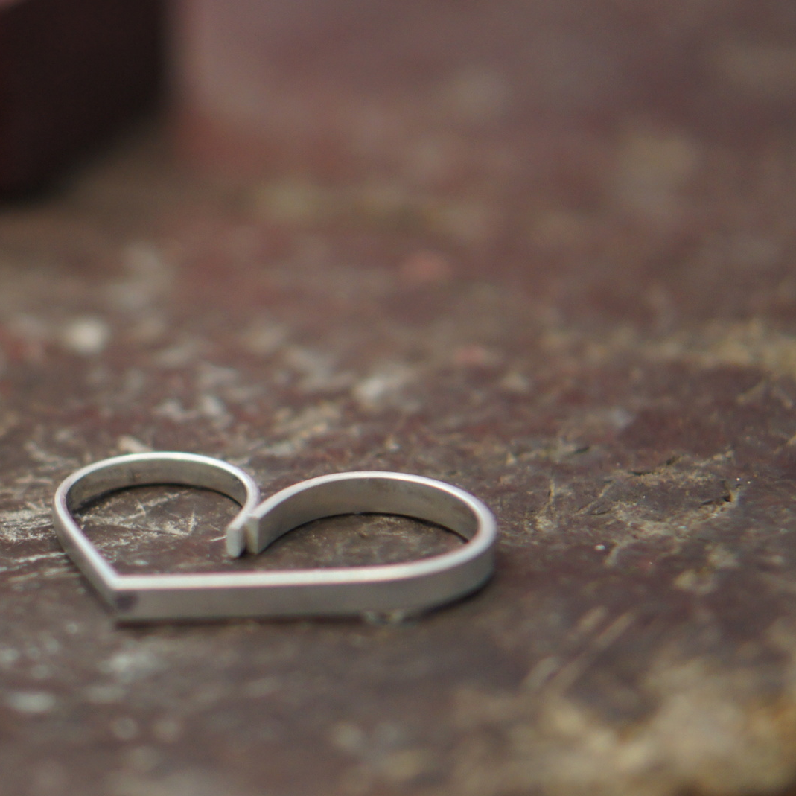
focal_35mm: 149
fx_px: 3876
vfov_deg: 11.7
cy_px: 280
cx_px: -68
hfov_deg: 11.6
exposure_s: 1/80
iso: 500
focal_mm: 50
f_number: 1.8
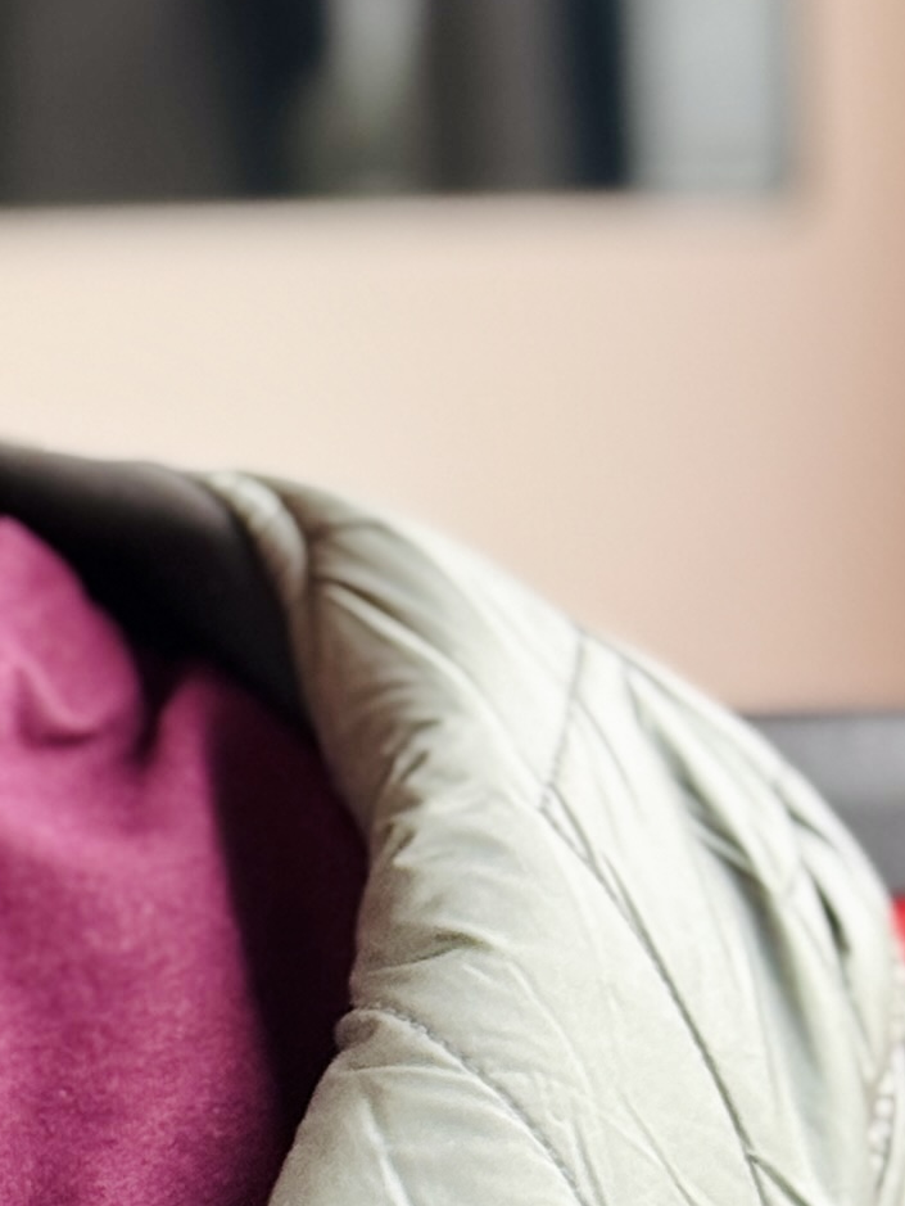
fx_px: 7176
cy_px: 559
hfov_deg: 6.9
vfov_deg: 9.6
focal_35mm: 206
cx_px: -996
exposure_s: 1/72
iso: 100
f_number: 1.78
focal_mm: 6.76
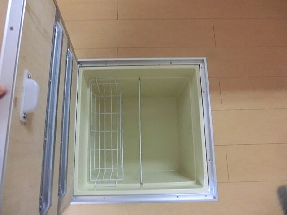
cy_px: 108
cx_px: 144
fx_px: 199
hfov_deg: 71.6
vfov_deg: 56.8
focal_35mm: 24
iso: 800
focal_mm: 4.3
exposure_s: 1/13
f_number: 3.2
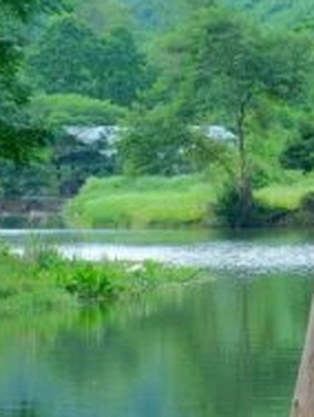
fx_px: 3020
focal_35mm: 250
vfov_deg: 7.9
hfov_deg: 5.9
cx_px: 358
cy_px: 376
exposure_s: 1/600
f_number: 5.6
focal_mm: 32
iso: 800
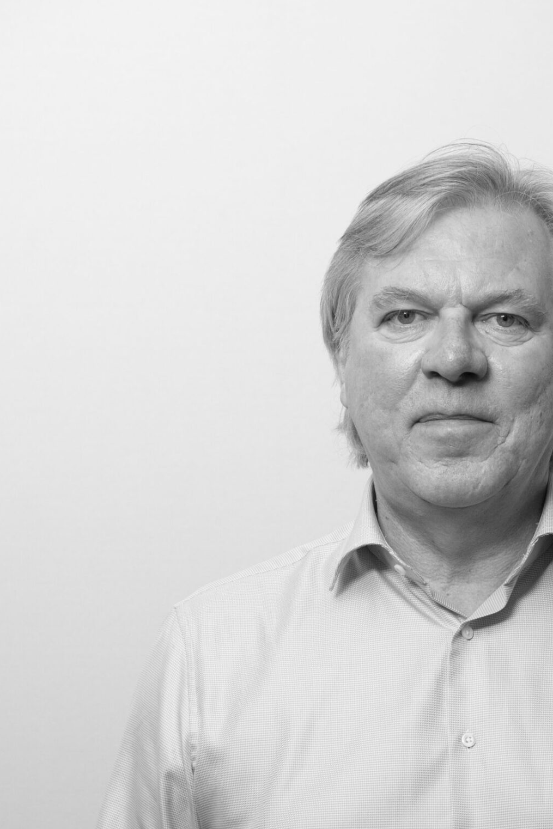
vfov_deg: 24.5
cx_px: 452
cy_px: 625
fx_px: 1889
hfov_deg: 16.5
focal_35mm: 82
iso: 64
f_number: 3.2
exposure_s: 1/160
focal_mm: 25
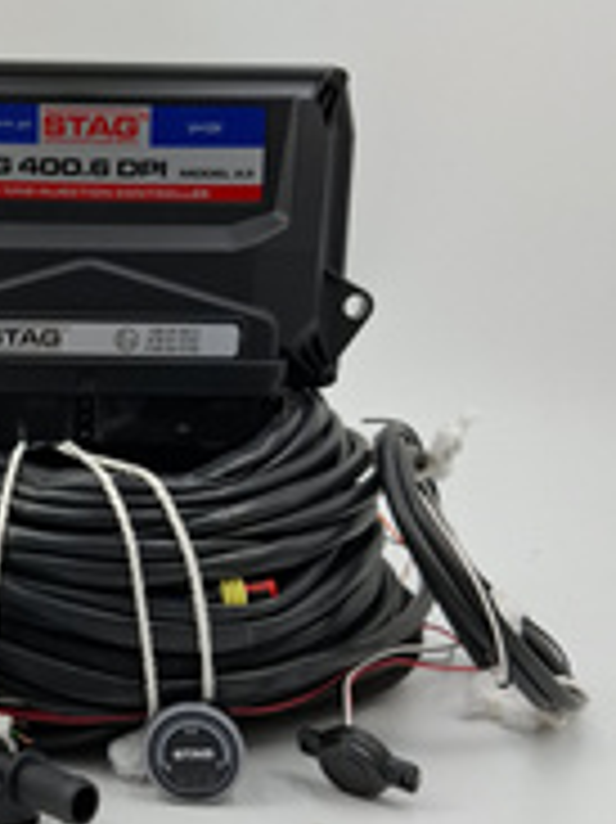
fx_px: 1045
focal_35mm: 44
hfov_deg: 31.3
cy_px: 446
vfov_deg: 42.9
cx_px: 56
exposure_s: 1/431
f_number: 1.8
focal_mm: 5.54
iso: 50
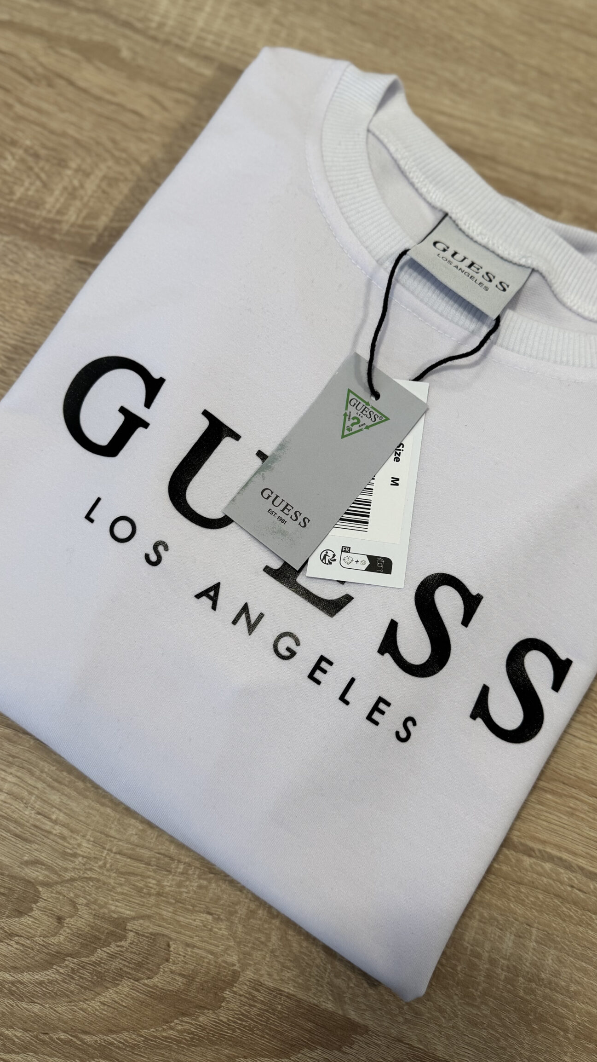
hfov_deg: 40.1
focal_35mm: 29
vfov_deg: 66.1
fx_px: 816
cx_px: 328
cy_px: 519
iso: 125
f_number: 1.78
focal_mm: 6.76
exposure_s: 1/50
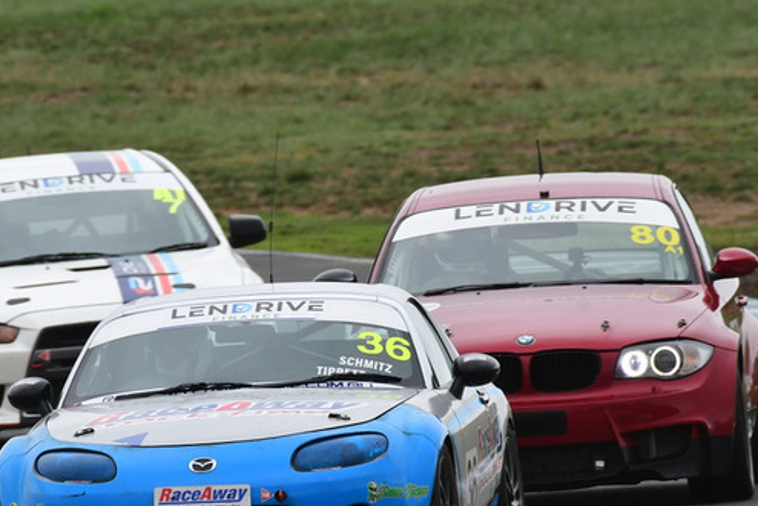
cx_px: 264
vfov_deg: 1.2
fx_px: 24564
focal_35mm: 1166
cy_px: 330
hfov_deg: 1.8
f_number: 10
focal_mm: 480
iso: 640
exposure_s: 1/640
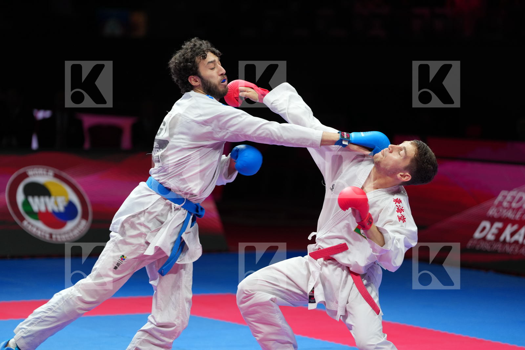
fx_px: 2435
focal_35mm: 167
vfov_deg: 8.2
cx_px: 262
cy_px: 175
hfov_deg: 12.3
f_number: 2.8
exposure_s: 1/1000
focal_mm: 167
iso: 640
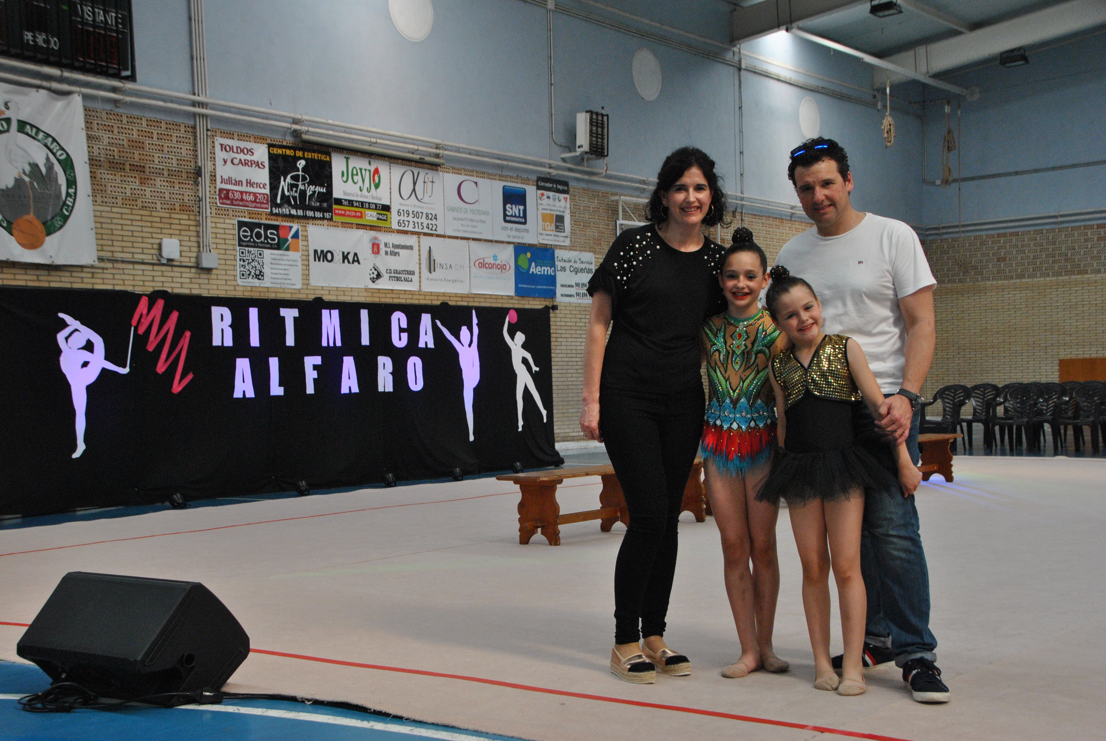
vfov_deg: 26.6
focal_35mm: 51
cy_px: 370
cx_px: 553
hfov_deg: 38.8
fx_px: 1569
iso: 800
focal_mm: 34
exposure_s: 1/160
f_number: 6.3
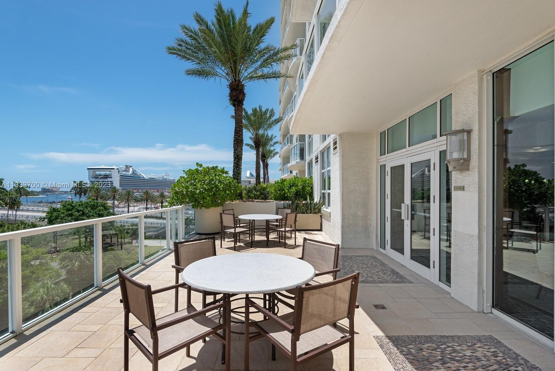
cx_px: 278
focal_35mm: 18
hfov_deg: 90.0
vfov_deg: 67.4
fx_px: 278
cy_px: 186
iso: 250
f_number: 8
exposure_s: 1/1250
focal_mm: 18
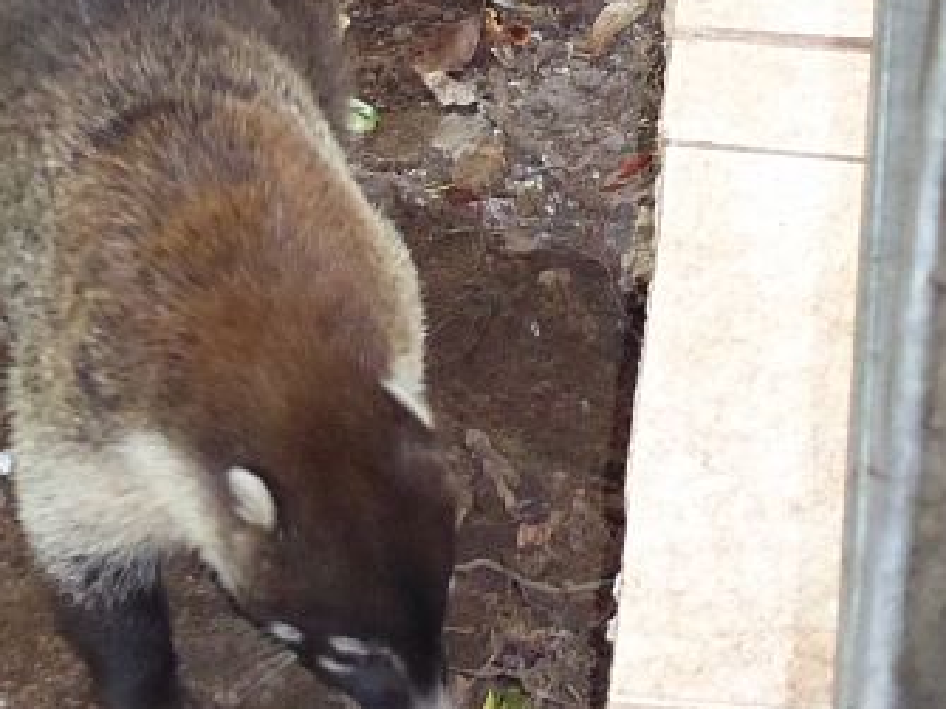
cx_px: 441
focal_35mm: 258
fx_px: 7048
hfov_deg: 7.7
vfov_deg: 5.8
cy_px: 181
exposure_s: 1/60
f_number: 5.3
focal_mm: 24.2
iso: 1600
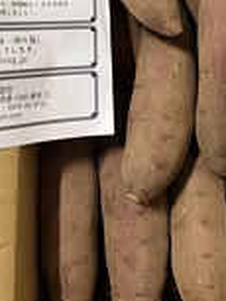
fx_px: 591
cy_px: -31
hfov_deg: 21.6
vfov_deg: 26.3
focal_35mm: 68
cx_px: 132
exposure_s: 1/60
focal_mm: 5.1
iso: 250
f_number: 1.6
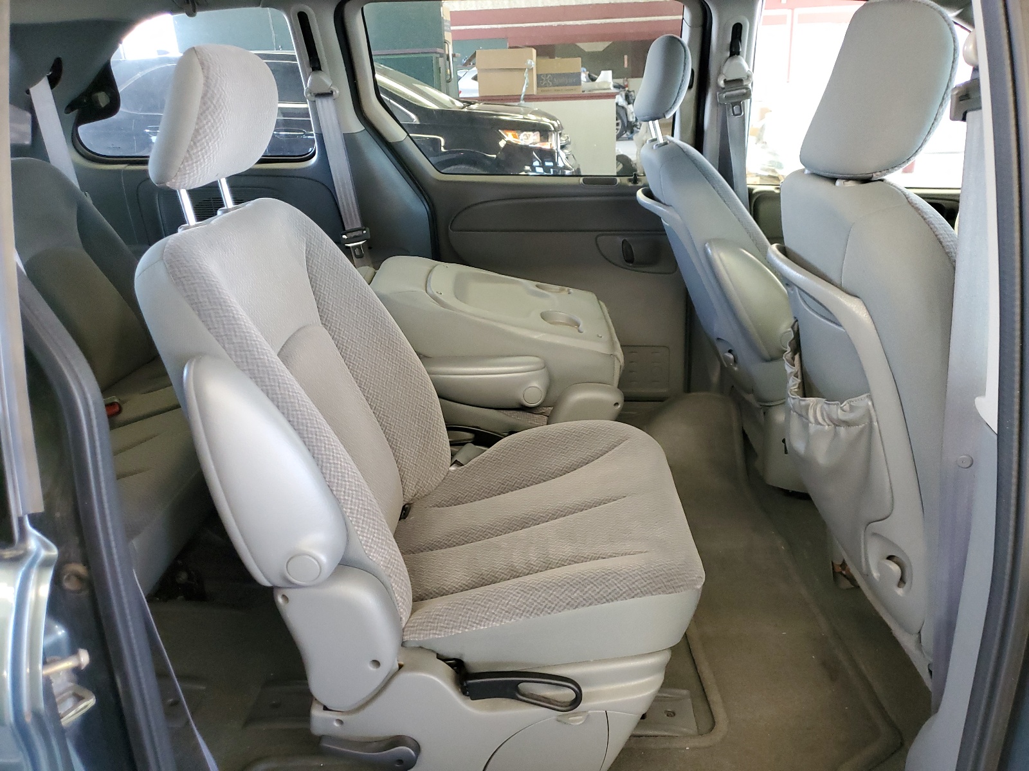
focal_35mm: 26
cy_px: 386
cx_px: 514
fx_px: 773
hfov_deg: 67.3
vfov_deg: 53.1
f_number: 1.5
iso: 321
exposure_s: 1/40
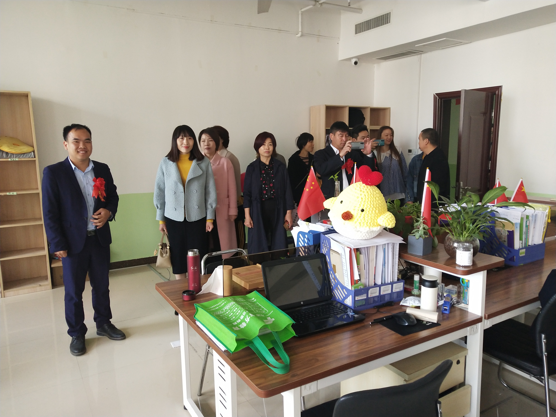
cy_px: 208
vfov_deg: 46.8
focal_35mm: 30
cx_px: 278
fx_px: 482
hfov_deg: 60.0
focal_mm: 3.95
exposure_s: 1/50
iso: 245
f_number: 1.8
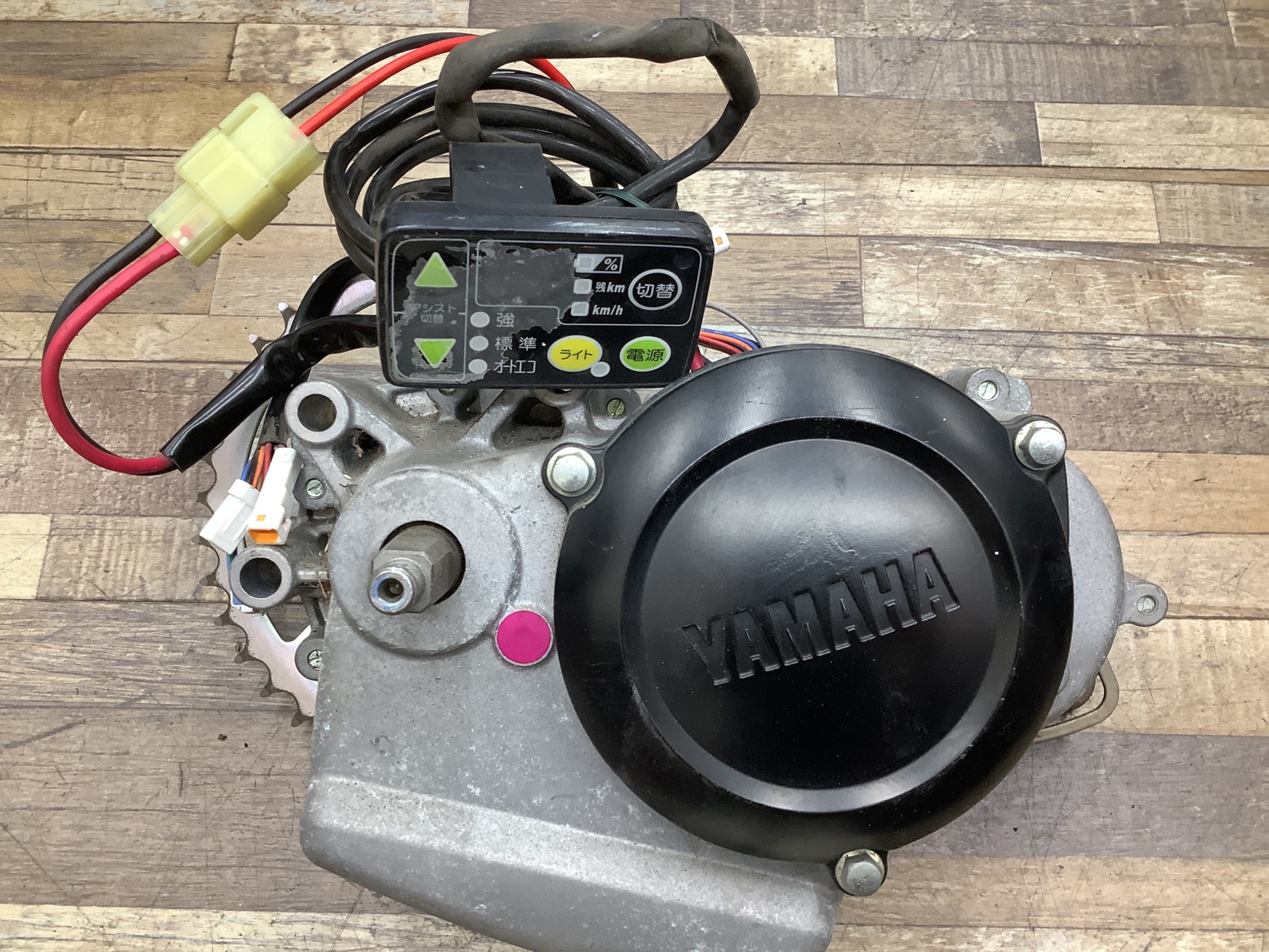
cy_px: 476
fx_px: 1137
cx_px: 634
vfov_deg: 45.5
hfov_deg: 58.3
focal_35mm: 31
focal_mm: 3.3
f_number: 2.4
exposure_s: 1/60
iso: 160
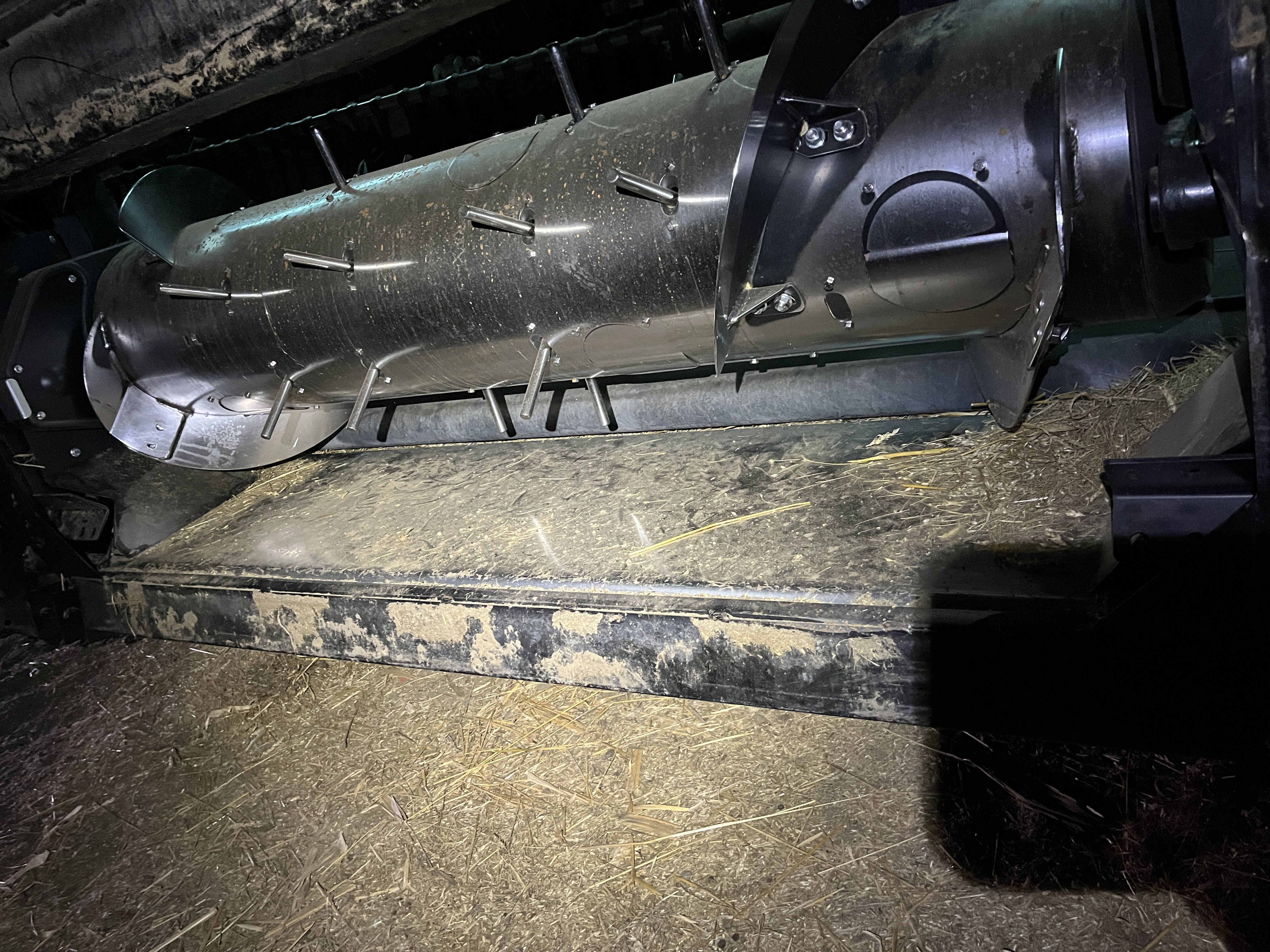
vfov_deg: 53.1
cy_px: 476
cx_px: 635
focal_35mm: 26
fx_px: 954
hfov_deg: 67.3
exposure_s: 1/26
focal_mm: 5.1
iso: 500
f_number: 1.6
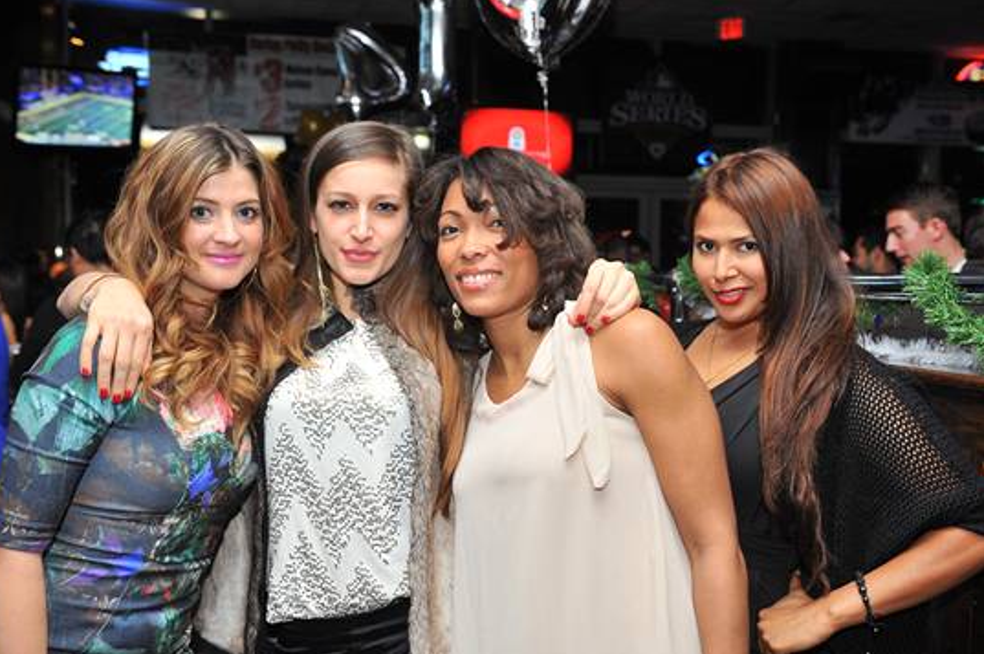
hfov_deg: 45.5
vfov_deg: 31.1
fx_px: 1174
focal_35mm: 43
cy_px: 328
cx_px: 484
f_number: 5
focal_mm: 42
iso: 1000
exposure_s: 1/100
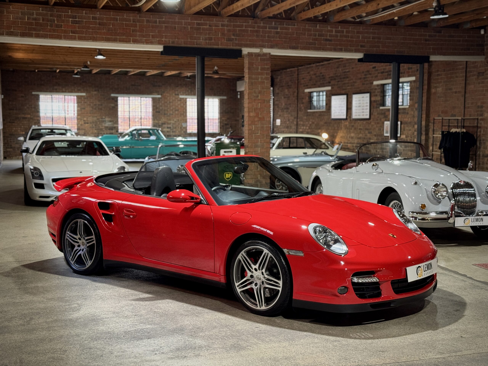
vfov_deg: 30.3
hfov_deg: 39.7
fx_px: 677
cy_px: 183
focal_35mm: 48
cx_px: 244
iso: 250
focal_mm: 6.76
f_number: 1.78
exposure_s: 1/33
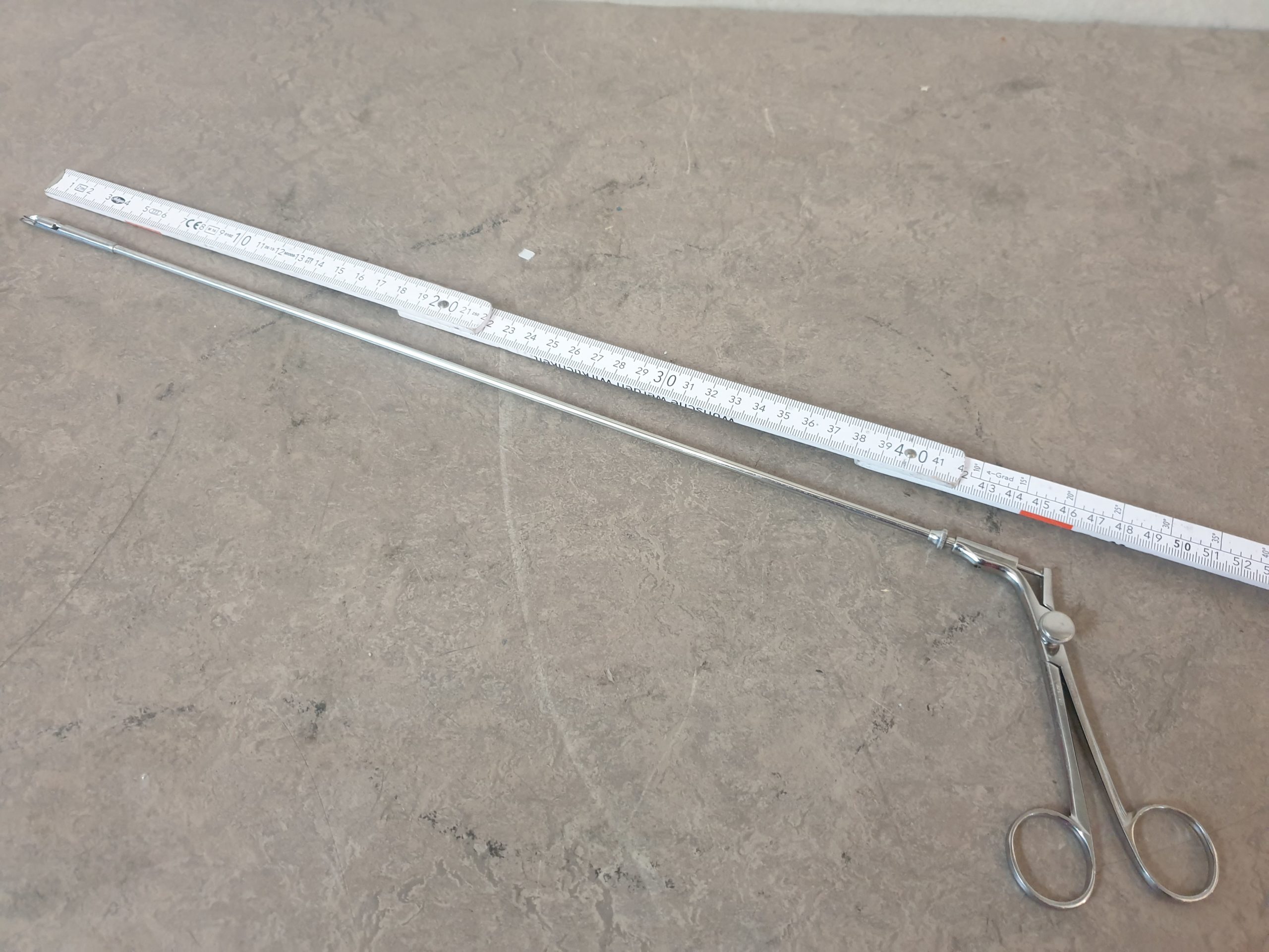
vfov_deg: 53.1
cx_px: 634
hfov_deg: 67.3
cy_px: 476
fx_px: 953
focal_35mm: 26
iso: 250
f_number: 1.5
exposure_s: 1/50
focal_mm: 4.3
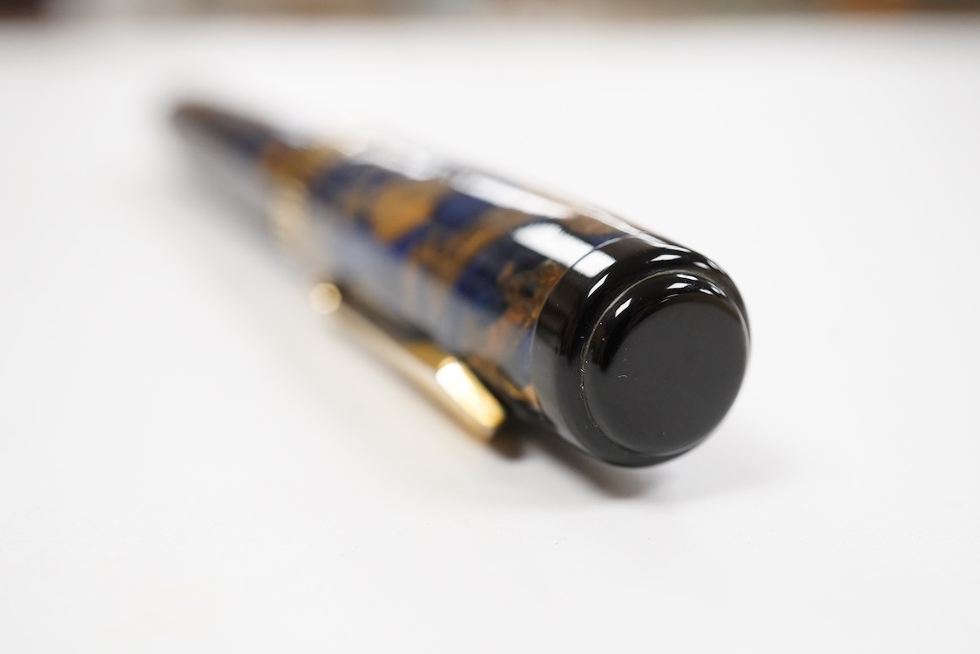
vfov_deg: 29.9
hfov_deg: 43.6
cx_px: 490
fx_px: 1225
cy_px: 327
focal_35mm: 45
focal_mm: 30
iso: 2500
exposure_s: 1/200
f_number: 9
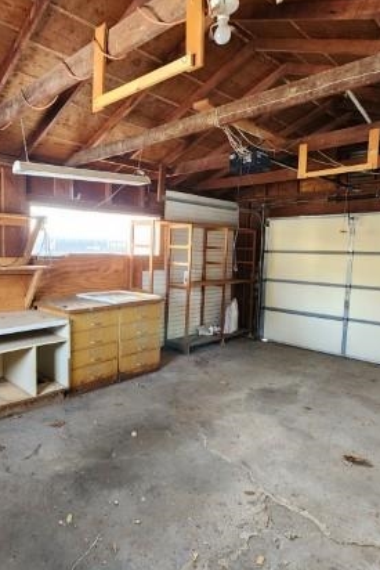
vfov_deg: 81.2
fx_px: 332
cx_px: 131
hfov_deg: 58.4
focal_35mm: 21
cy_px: 284
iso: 320
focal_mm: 2.2
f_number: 2.2
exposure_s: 1/40
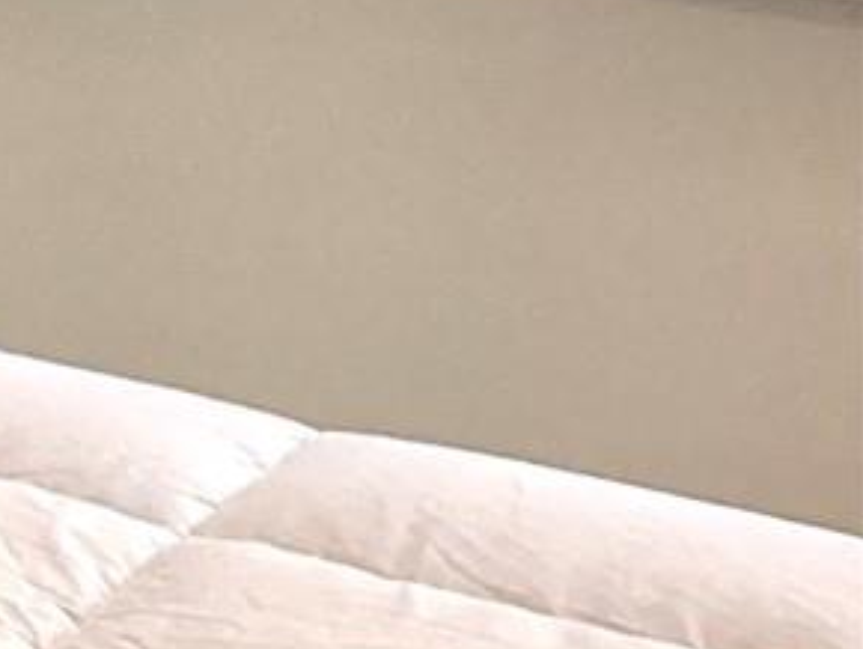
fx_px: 4267
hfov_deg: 9.6
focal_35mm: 171
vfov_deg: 8.1
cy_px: -869
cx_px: -1515
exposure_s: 1/120
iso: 64
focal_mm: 3.3
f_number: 2.4
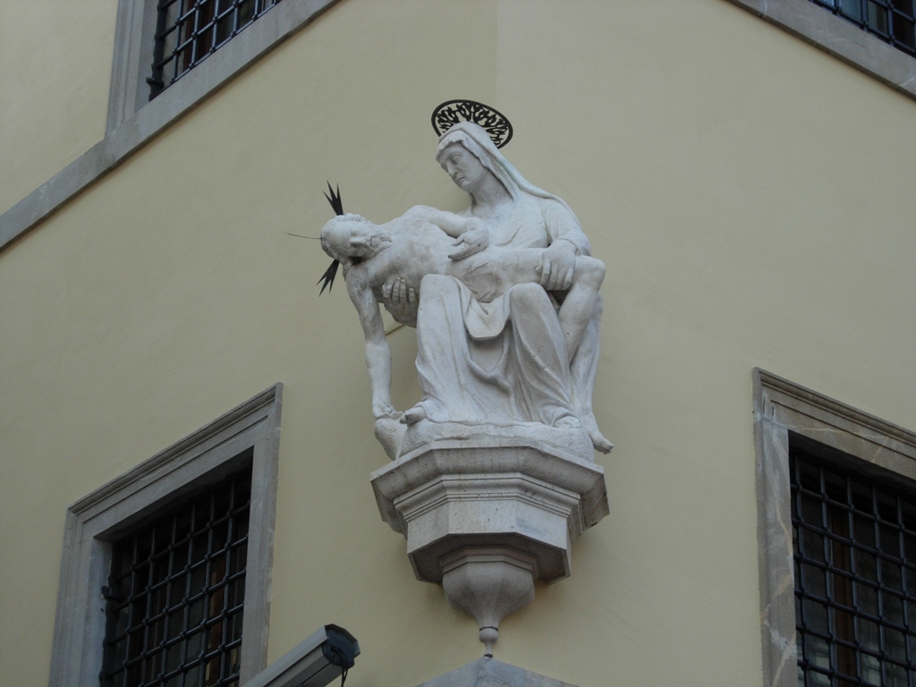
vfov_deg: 13.1
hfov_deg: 17.4
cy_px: 344
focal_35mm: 113
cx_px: 458
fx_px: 2990
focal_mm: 23.4
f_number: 4.9
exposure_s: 1/102
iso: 64
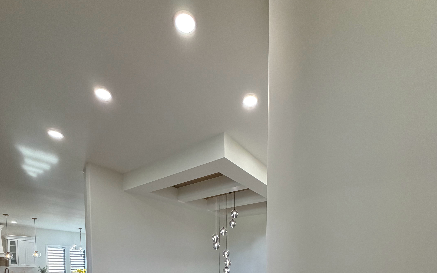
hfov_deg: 85.1
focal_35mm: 20
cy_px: 282
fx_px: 238
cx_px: 220
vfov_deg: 47.6
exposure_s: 1/120
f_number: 2.2
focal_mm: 2.22
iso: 200
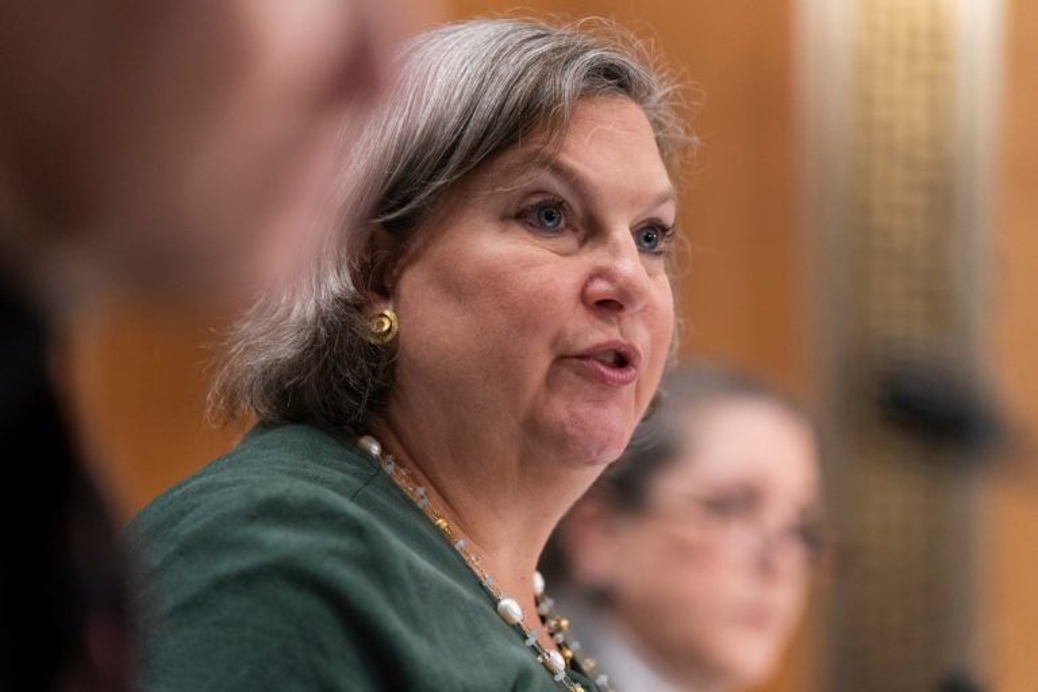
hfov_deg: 11.5
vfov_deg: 7.7
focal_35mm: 178
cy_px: 346
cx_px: 519
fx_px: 5132
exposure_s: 1/320
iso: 3200
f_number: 2.8
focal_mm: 178
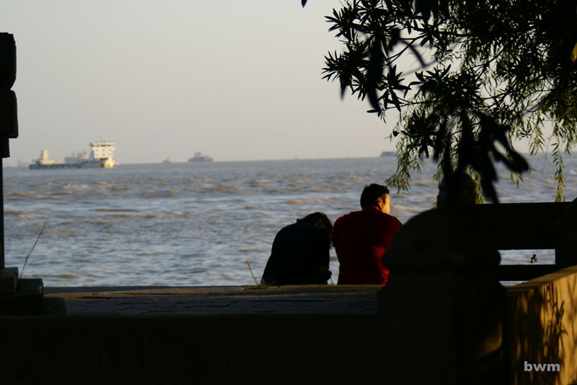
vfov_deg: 12.2
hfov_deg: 18.2
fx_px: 1803
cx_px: 288
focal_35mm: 112
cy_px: 192
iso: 100
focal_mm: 75
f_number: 6.3
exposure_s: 1/160
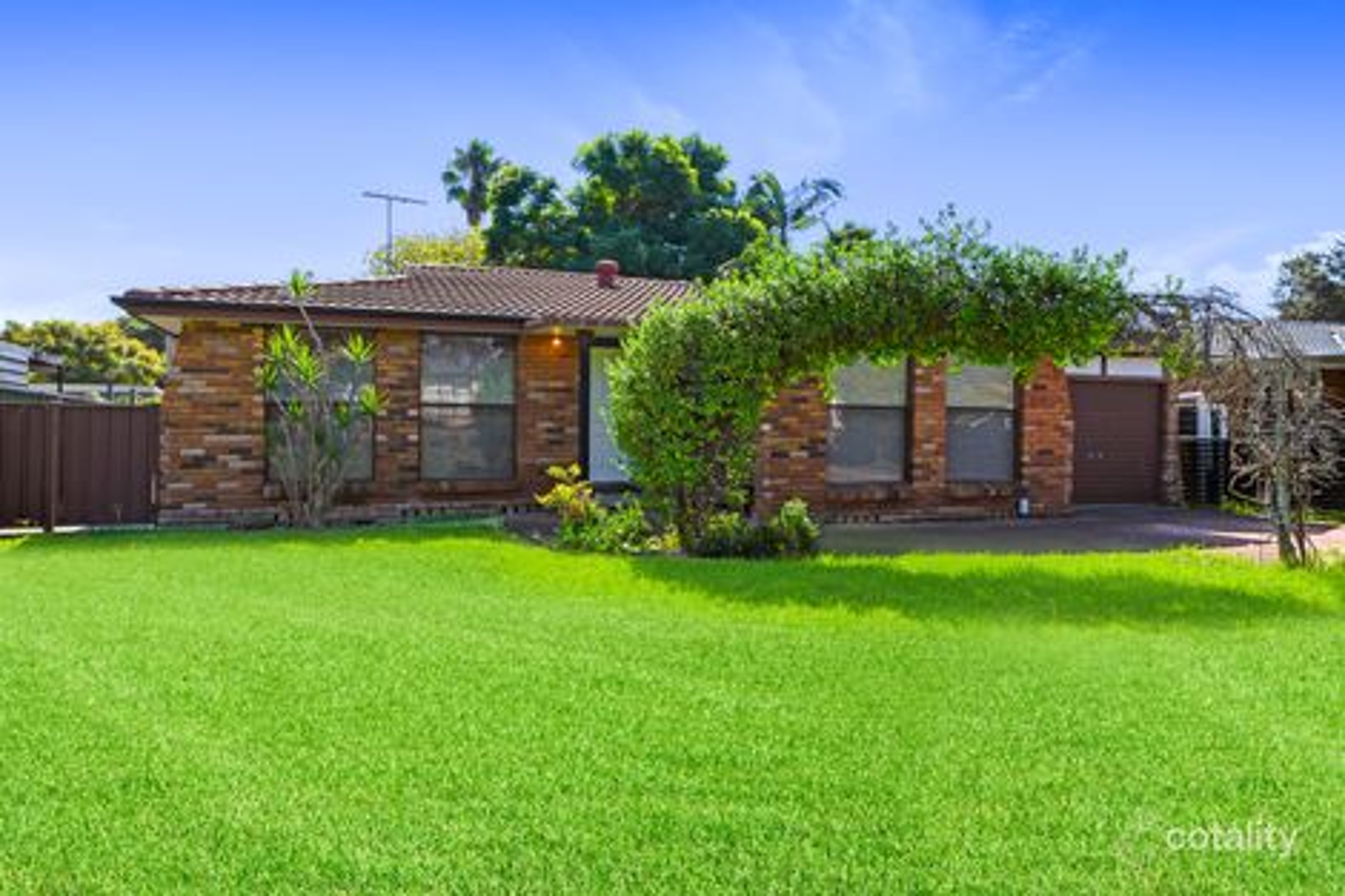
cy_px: 448
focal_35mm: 19
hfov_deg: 86.9
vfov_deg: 64.5
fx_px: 710
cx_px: 672
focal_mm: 19
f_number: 11
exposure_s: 1/100
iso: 400
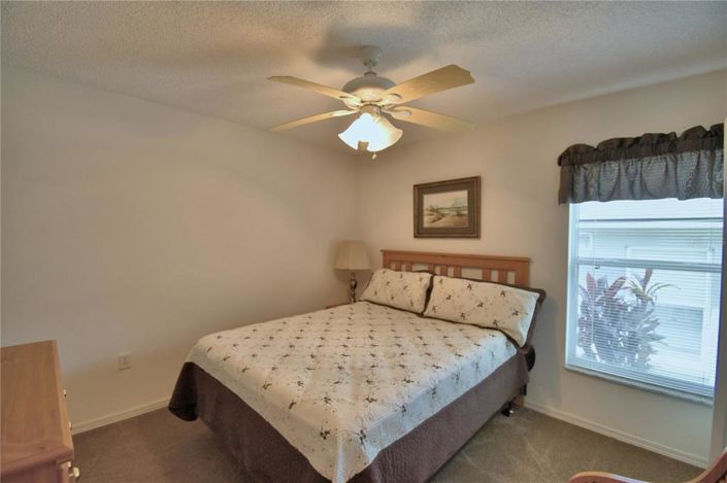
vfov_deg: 77.2
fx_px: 303
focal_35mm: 15
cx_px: 364
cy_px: 242
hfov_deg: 100.4
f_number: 4.5
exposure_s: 1/80
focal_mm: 10
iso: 400
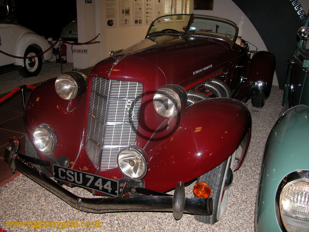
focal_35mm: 35
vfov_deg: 40.7
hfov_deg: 52.6
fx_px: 312
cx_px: 154
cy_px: 116
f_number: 2.8
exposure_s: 1/60
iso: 100
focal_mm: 8.9
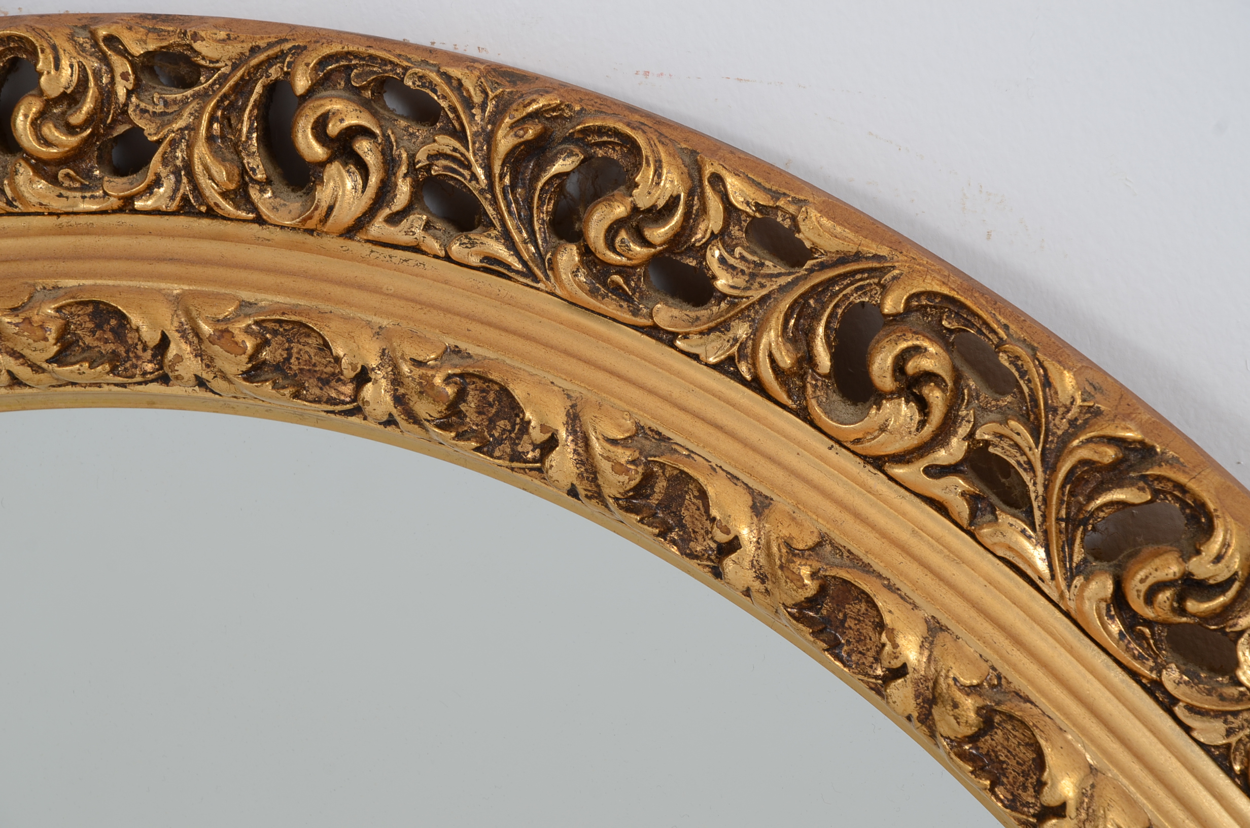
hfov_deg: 13.1
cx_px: 625
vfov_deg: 8.7
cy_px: 414
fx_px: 5457
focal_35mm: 158
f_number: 10
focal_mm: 105
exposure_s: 1/125
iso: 200
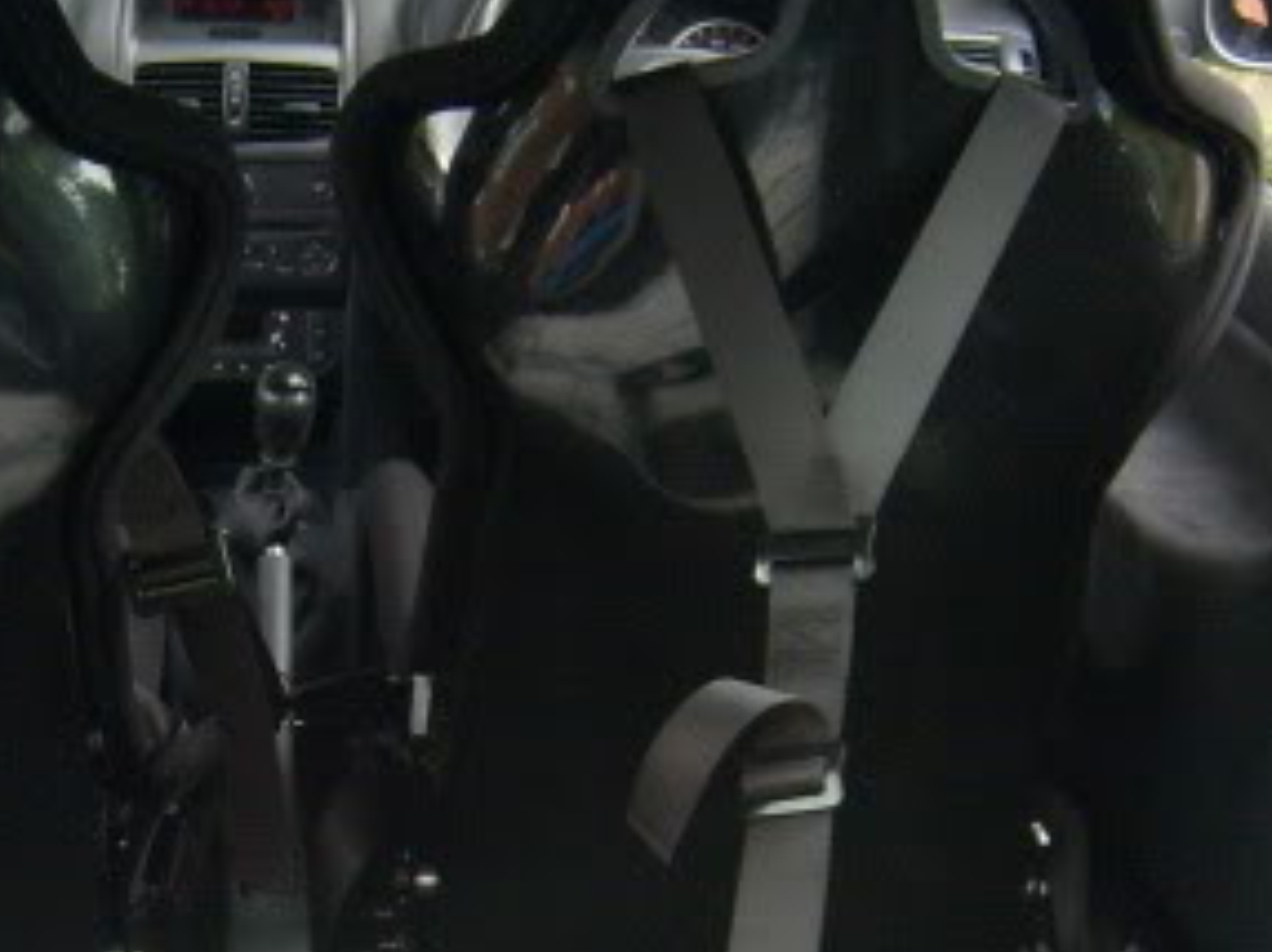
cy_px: 970
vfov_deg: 14.8
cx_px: 307
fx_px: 3598
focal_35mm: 98
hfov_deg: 19.9
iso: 80
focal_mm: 5.8
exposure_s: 1/60
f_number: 2.8
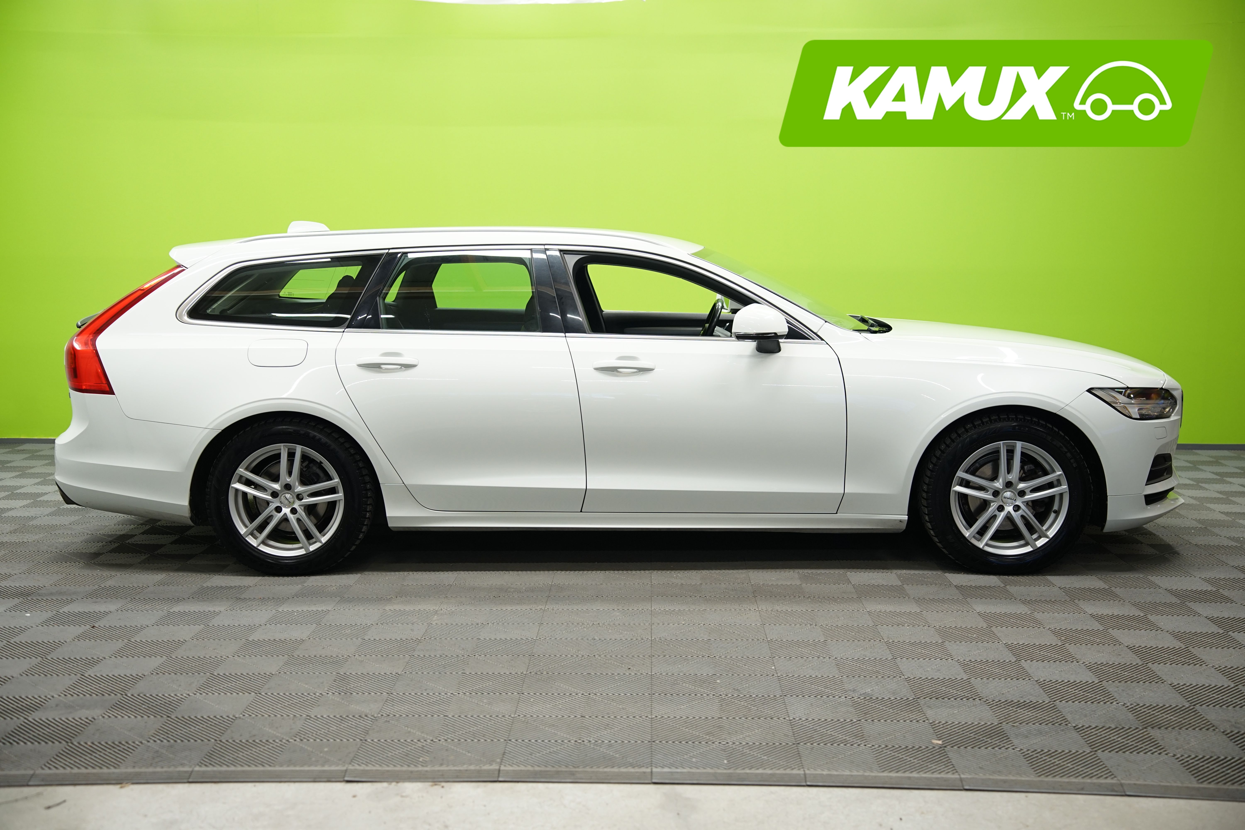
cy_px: 415
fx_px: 1452
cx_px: 622
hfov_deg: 46.4
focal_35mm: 42
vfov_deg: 31.9
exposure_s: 1/50
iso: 640
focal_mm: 42
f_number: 3.2
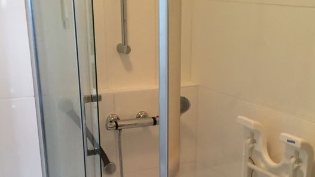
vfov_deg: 19.3
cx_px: 192
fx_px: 501
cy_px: 191
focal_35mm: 60
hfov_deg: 34.8
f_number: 2.2
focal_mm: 4.15
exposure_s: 1/33
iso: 125
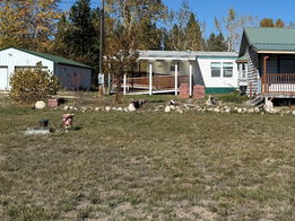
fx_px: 401
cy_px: 78
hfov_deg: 38.6
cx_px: 243
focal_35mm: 47
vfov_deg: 30.7
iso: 80
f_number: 1.78
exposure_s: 1/6173
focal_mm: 6.76
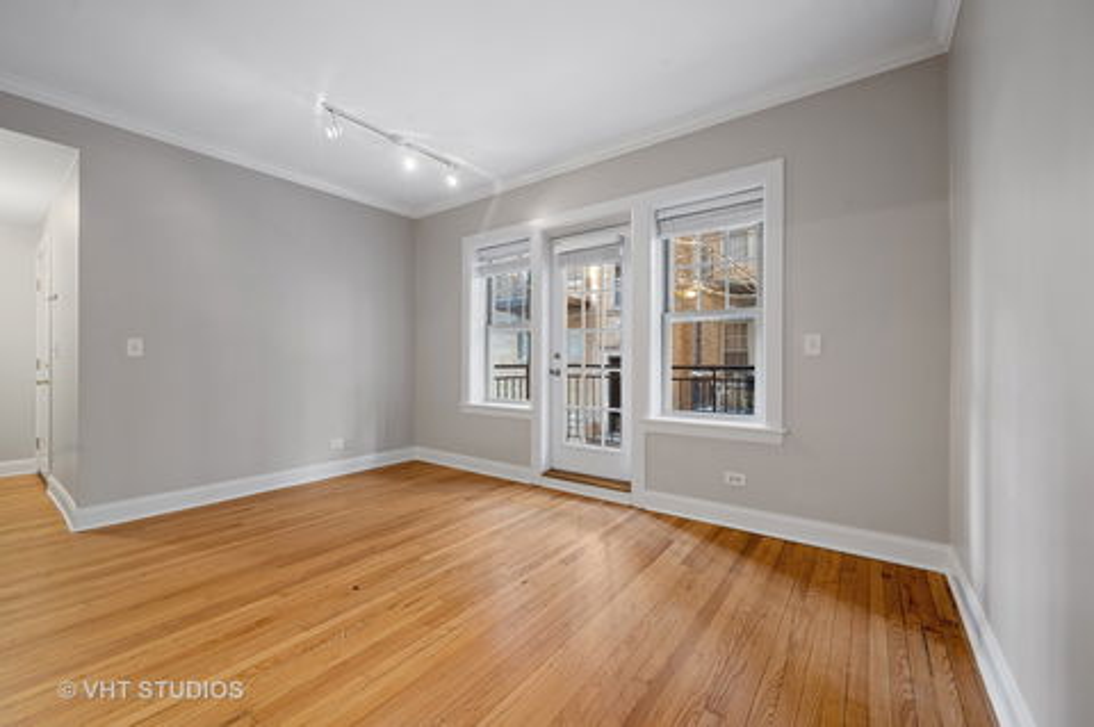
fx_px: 425
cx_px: 547
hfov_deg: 104.3
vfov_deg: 81.1
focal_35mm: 14
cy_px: 364
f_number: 8
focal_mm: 14
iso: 400
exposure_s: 1/1.25
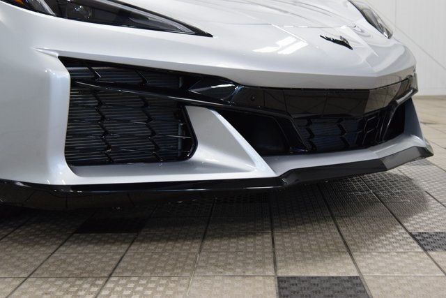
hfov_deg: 36.9
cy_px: 149
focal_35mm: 54
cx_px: 223
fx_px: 669
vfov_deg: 25.1
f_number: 6.3
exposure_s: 1/60
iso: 1600
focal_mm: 36
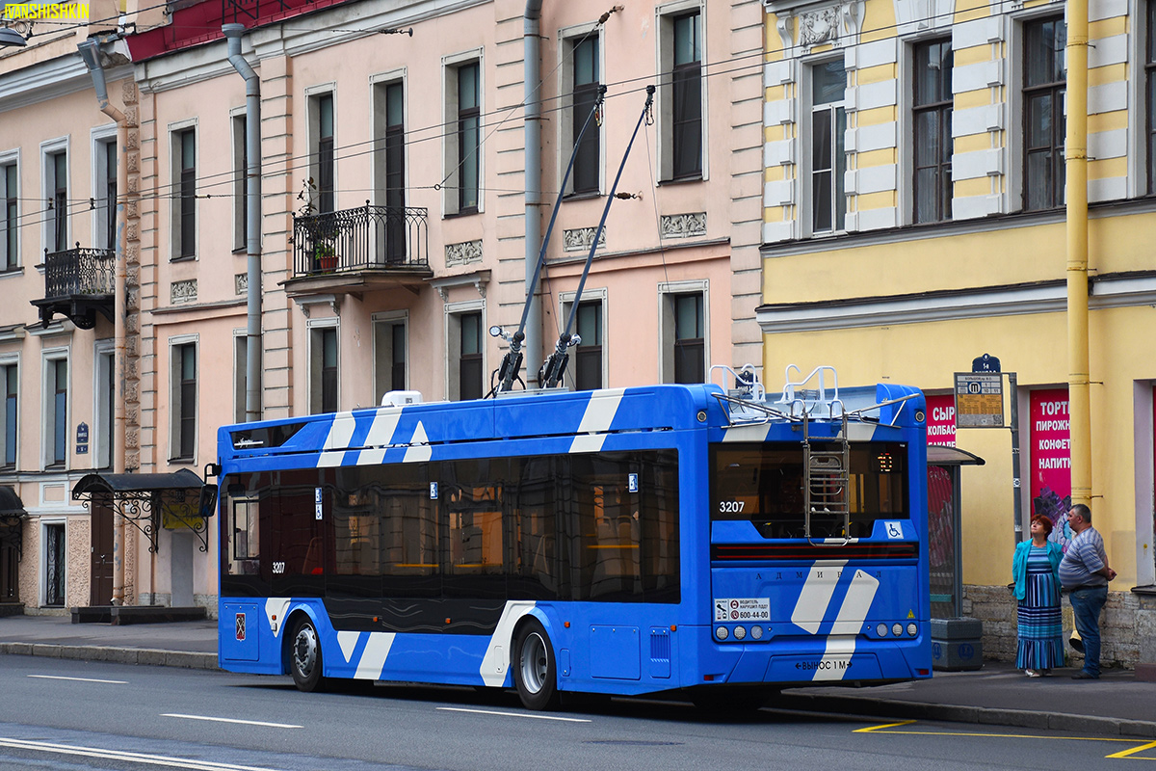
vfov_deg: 15.2
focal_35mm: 90
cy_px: 386
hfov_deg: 22.6
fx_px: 2890
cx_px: 578
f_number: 5.6
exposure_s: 1/250
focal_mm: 60
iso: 250
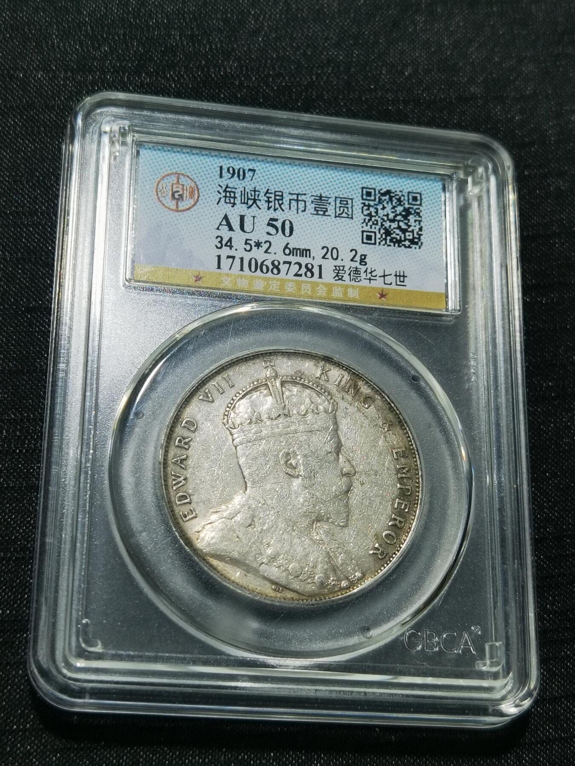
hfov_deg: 22.9
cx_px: 288
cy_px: 383
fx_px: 1417
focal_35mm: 64
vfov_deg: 30.3
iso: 64
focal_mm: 6.67
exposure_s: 1/100
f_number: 1.9
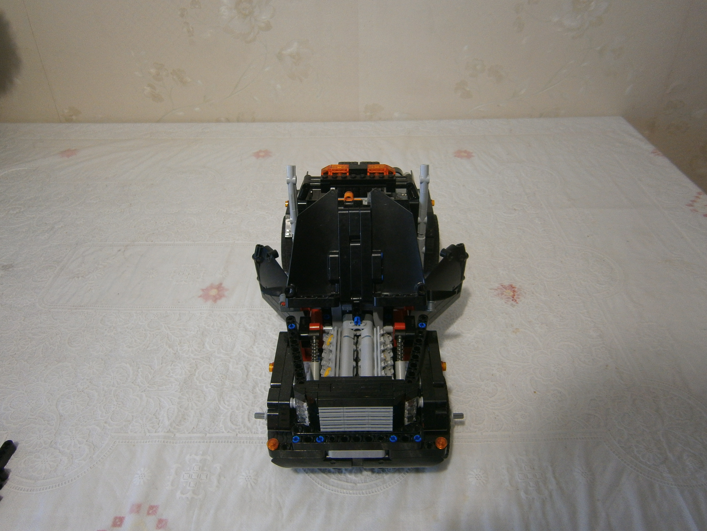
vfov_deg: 53.1
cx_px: 354
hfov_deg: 67.3
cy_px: 266
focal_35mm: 26
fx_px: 531
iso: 125
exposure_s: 1/6
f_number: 2.8
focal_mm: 4.7
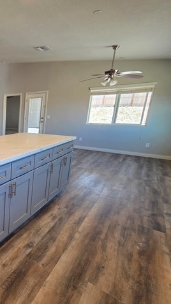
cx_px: -22
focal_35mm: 19
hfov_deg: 43.4
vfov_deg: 89.6
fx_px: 153
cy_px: 152
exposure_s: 1/120
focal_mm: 2.2
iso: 250
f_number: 2.2
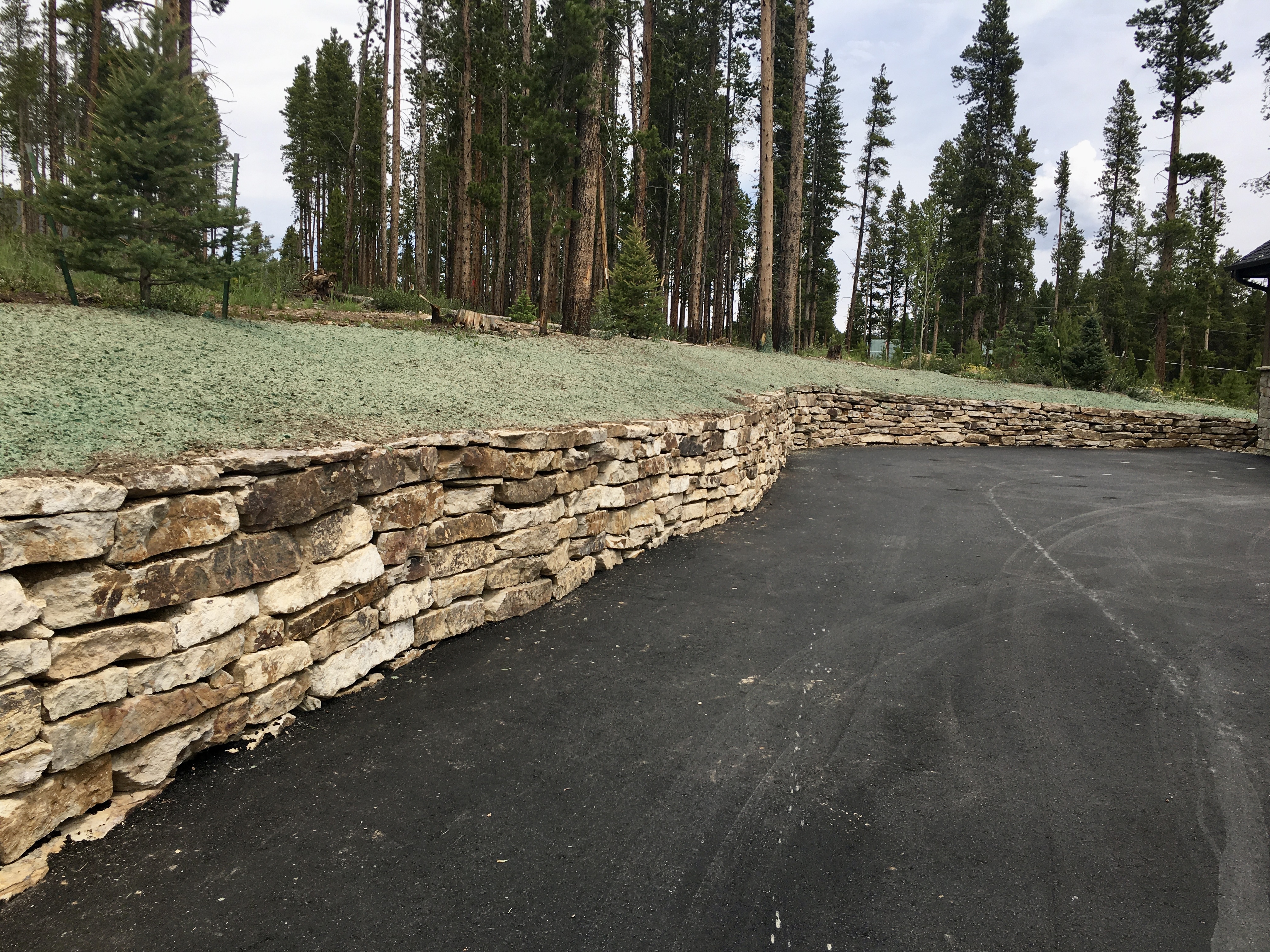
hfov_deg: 61.7
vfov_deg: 48.2
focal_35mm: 29
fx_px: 1064
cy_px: 476
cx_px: 635
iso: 25
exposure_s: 1/1083
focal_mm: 4.15
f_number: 2.2
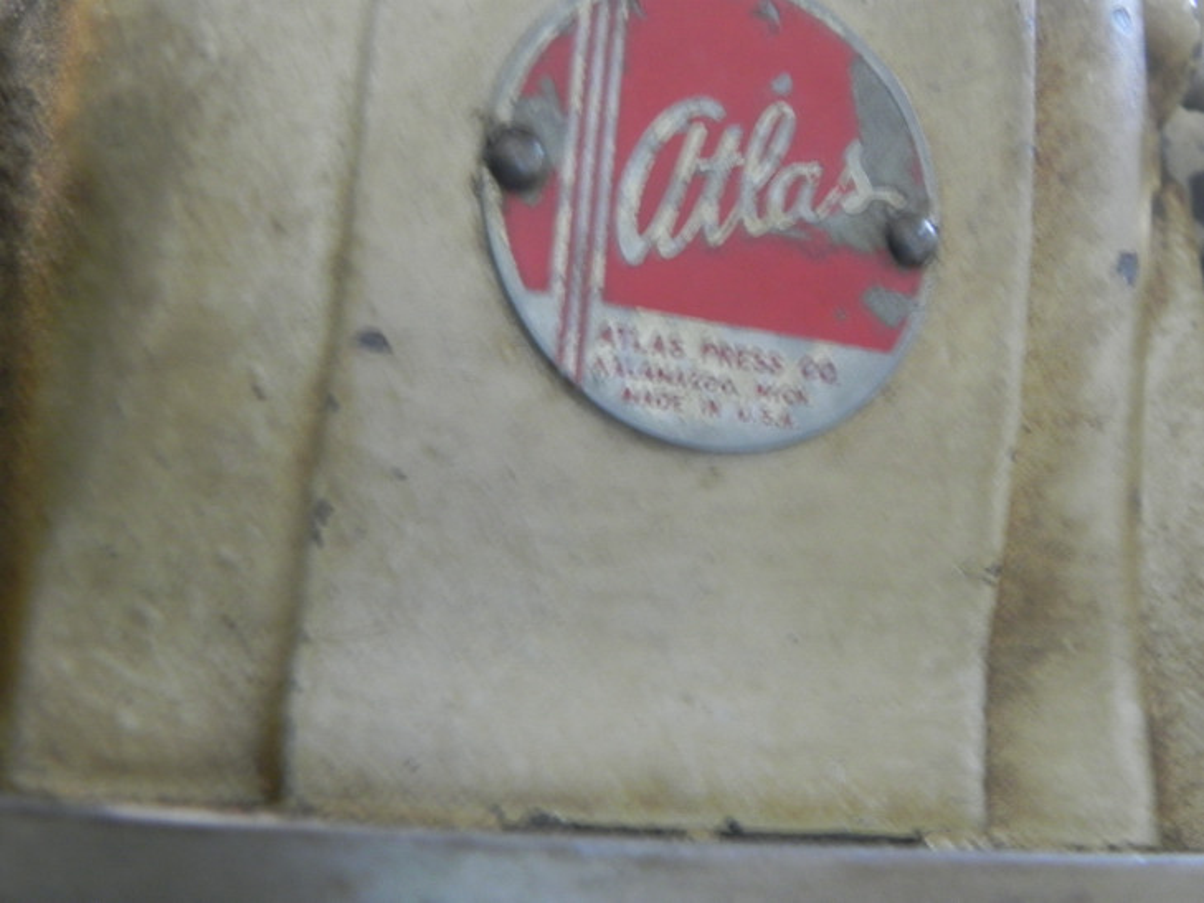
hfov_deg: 45.8
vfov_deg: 35.1
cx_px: 602
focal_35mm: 41
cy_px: 452
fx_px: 1426
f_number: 3.2
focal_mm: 7.3
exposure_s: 1/4.8
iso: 400
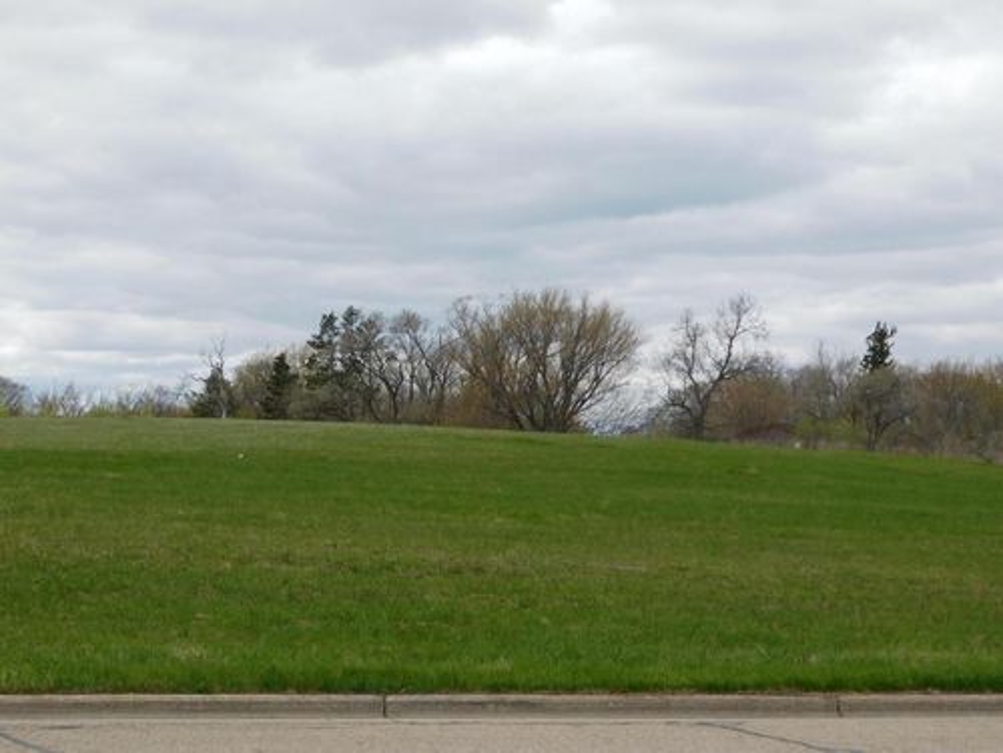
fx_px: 2057
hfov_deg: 27.4
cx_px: 502
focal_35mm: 71
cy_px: 376
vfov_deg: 20.7
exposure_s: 1/640
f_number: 4.3
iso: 125
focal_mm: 12.6
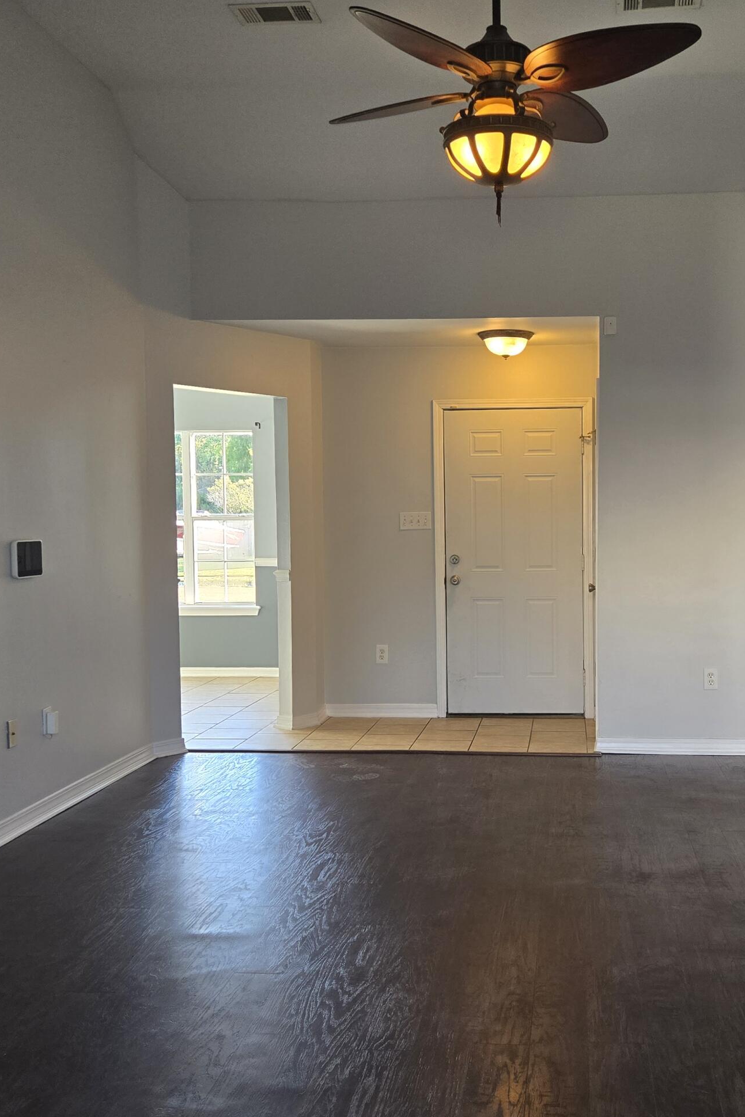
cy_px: 571
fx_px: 1149
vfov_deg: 51.9
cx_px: 516
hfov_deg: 35.5
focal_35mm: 37
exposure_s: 1/120
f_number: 1.8
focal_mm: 5.4
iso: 100
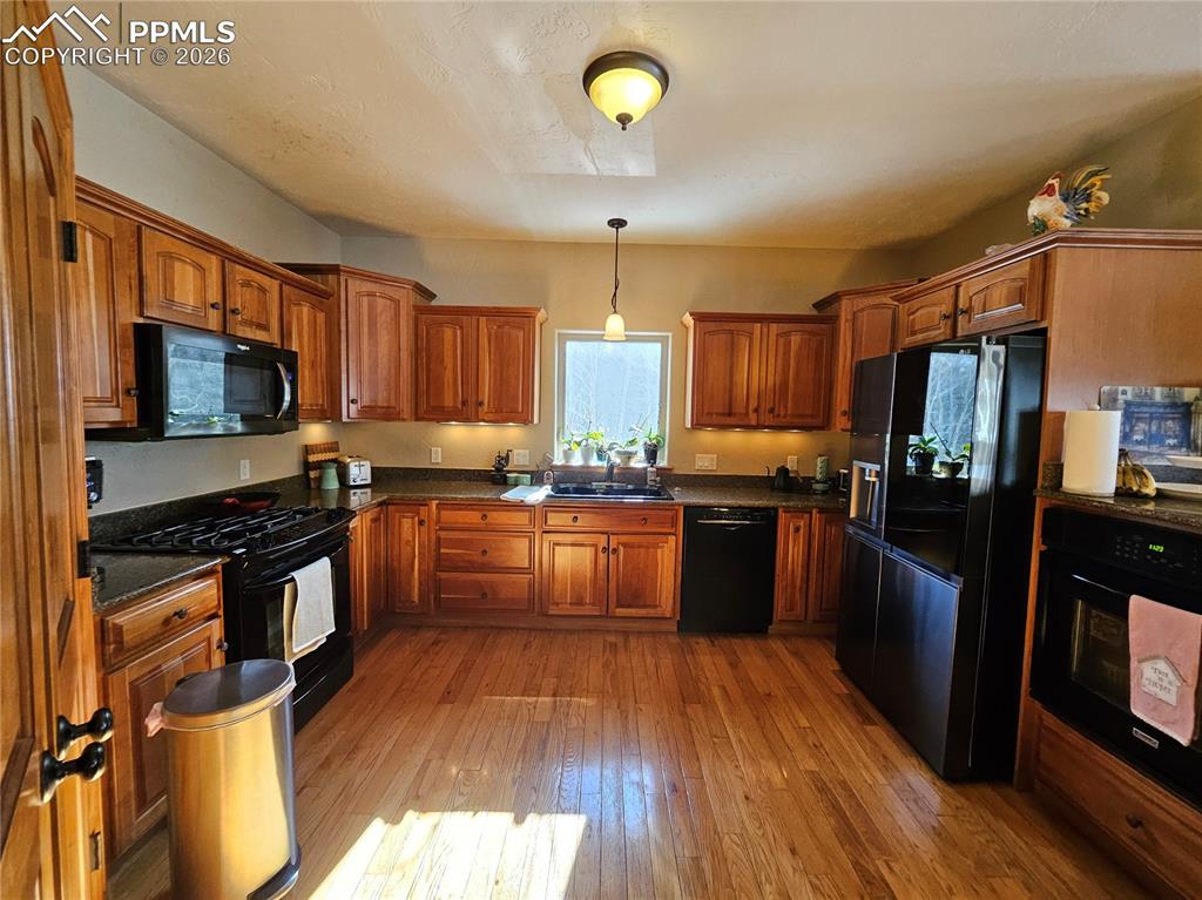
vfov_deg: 89.9
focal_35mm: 13
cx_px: 601
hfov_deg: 106.2
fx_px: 451
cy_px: 450
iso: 200
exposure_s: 1/60
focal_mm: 1.7
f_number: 2.2
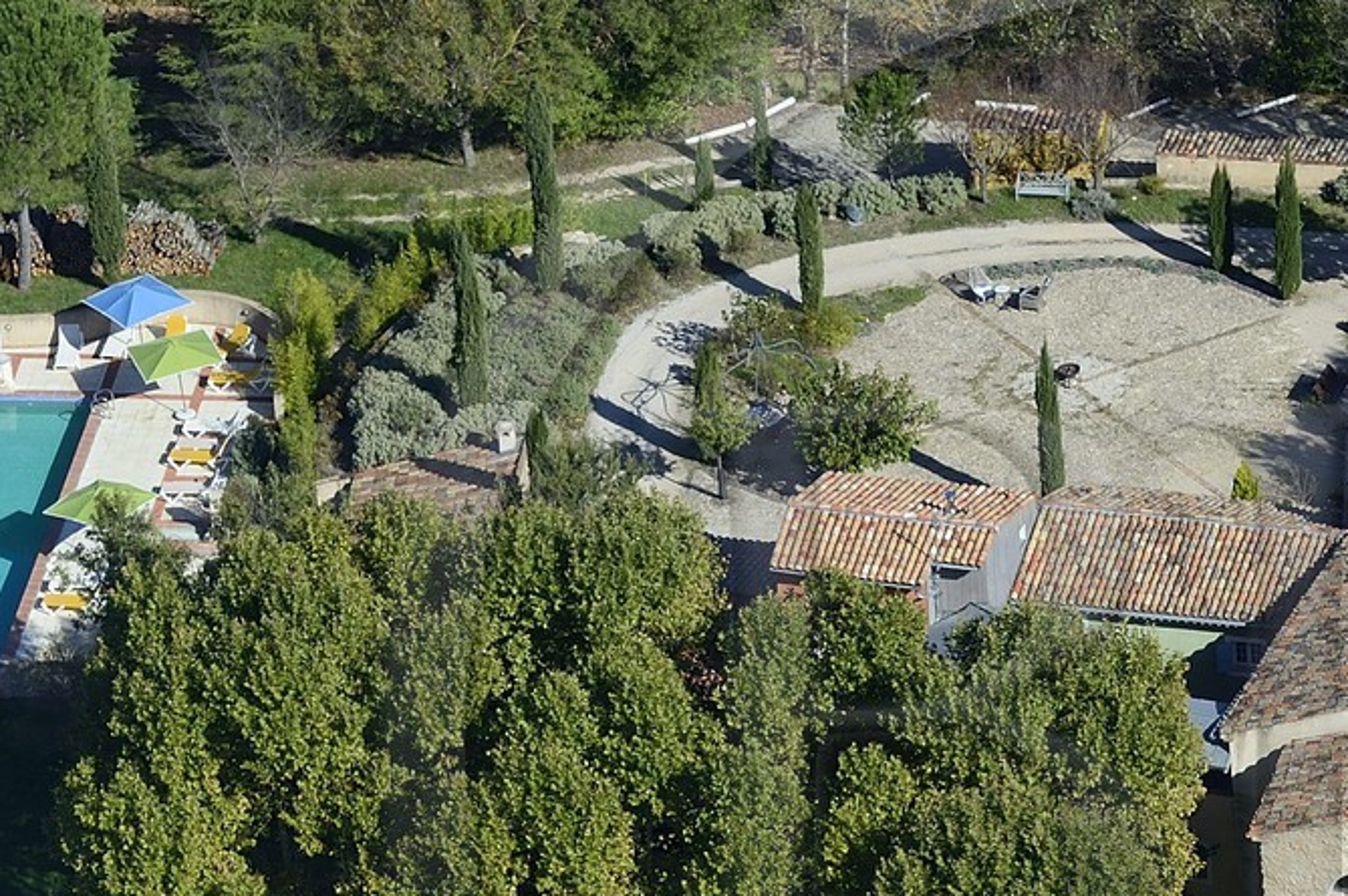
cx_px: 1207
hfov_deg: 6.6
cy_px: 738
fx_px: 11636
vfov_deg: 4.4
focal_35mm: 311
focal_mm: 130
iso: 800
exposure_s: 1/2000
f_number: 7.1
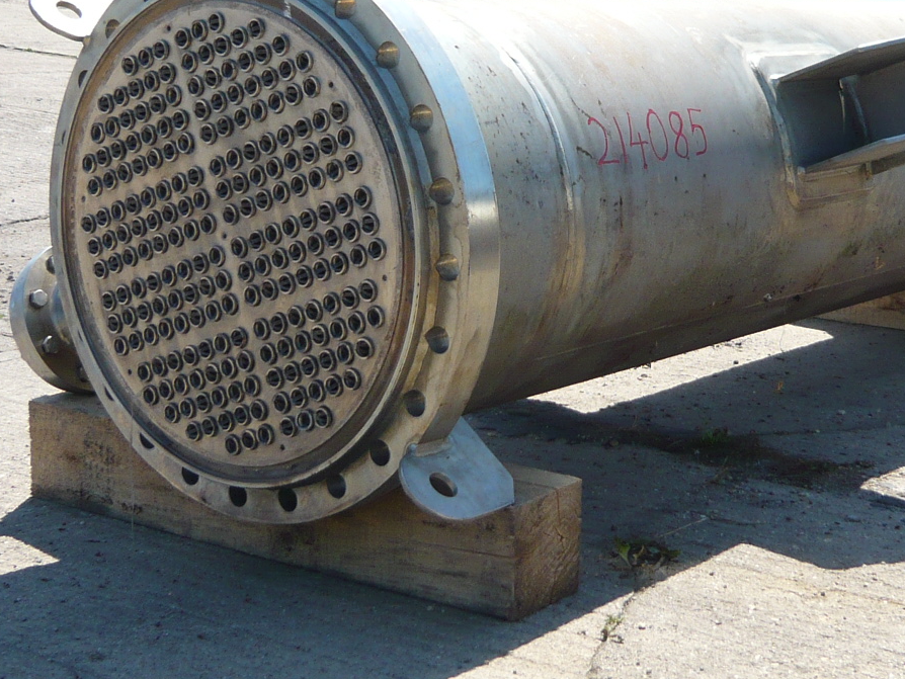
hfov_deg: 26.4
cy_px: 204
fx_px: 1909
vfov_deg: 20.1
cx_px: 635
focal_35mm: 73
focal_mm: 5.5
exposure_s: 1/640
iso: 100
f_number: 3.1
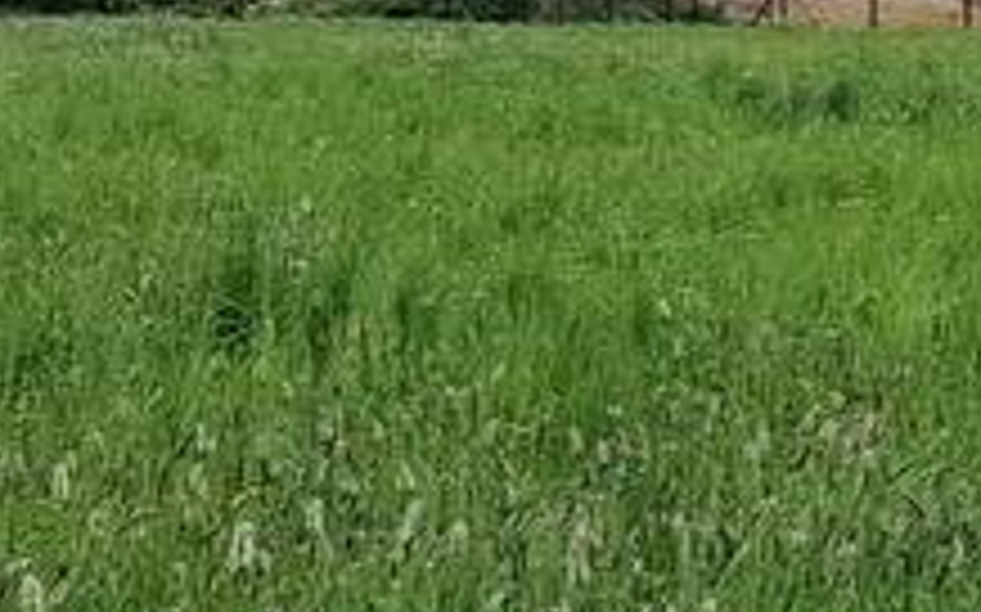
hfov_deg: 10.1
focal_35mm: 179
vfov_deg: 7.3
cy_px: -81
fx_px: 4783
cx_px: 2444
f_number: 1.8
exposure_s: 1/1924
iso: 50
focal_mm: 6.4
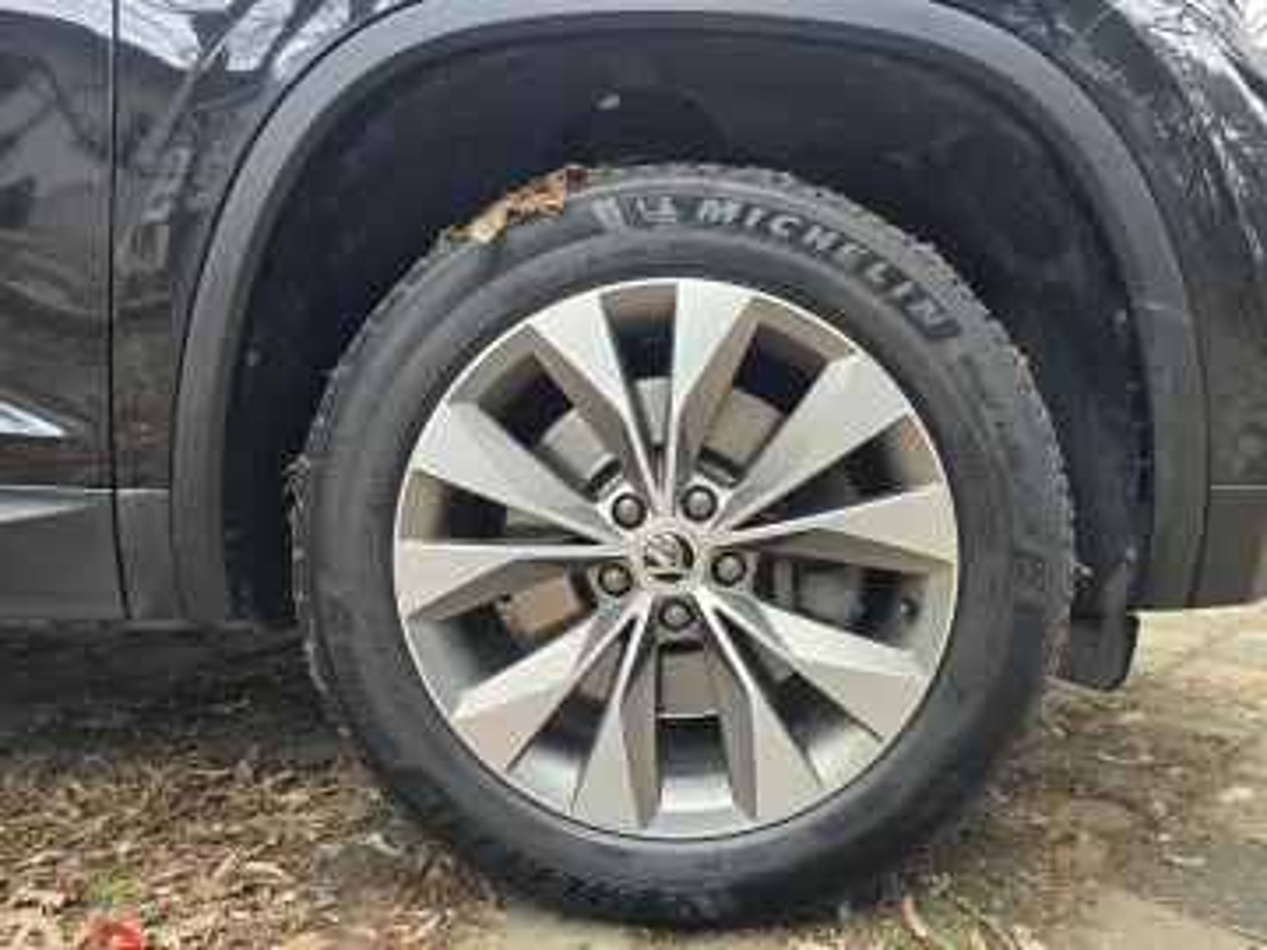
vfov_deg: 58.9
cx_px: 634
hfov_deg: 73.9
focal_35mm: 23
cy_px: 475
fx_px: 842
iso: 200
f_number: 1.7
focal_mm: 6.3
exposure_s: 1/180
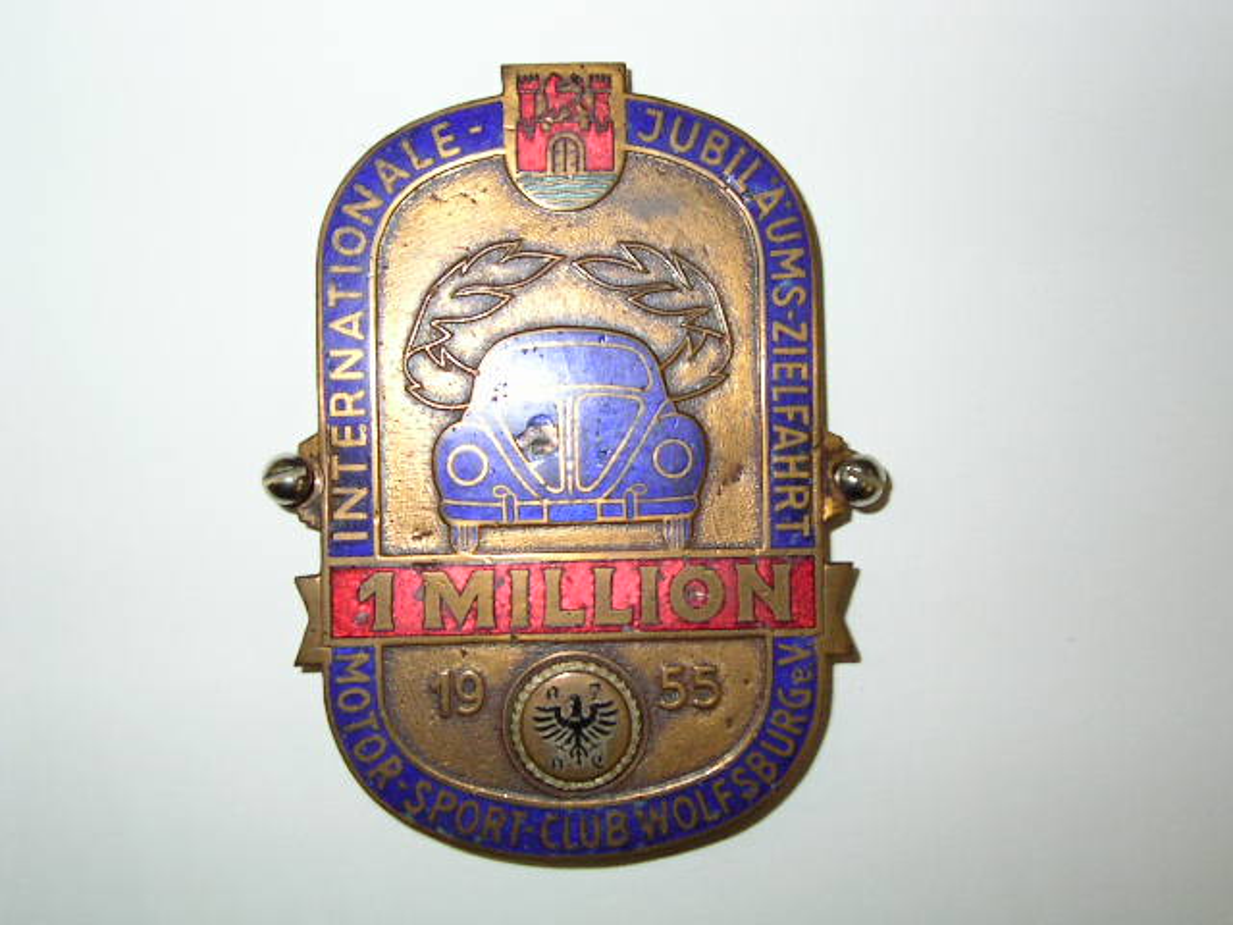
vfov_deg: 39.7
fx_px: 1282
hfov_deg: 51.4
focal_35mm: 36
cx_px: 616
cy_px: 462
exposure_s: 1/30
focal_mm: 5.6
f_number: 4.8
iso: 100
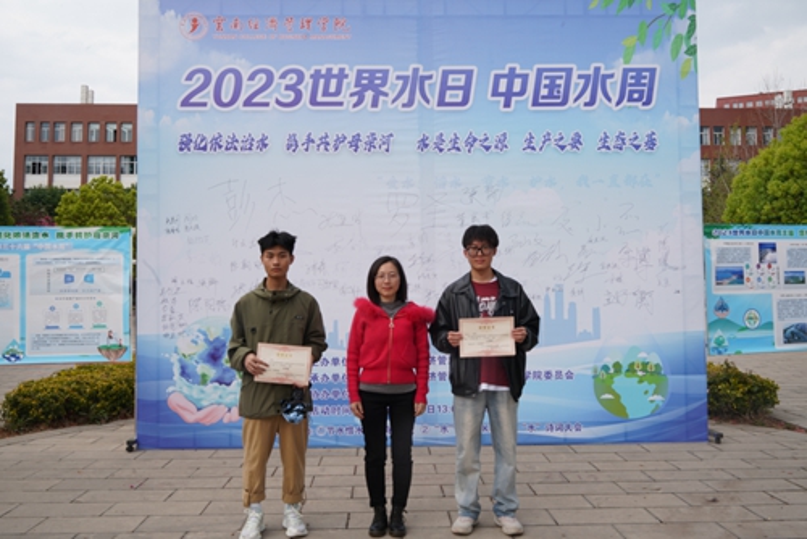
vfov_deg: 40.2
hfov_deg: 57.5
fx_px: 736
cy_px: 270
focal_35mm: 33
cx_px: 404
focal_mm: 32.8
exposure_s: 1/40
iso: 160
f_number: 16
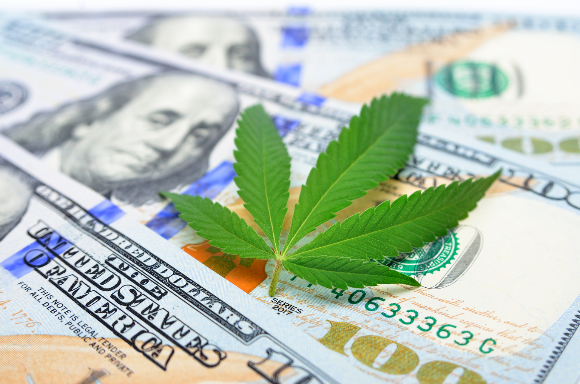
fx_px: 1157
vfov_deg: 18.8
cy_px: 192
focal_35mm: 72
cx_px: 290
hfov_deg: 28.1
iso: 100
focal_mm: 48
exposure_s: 1/100
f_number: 8
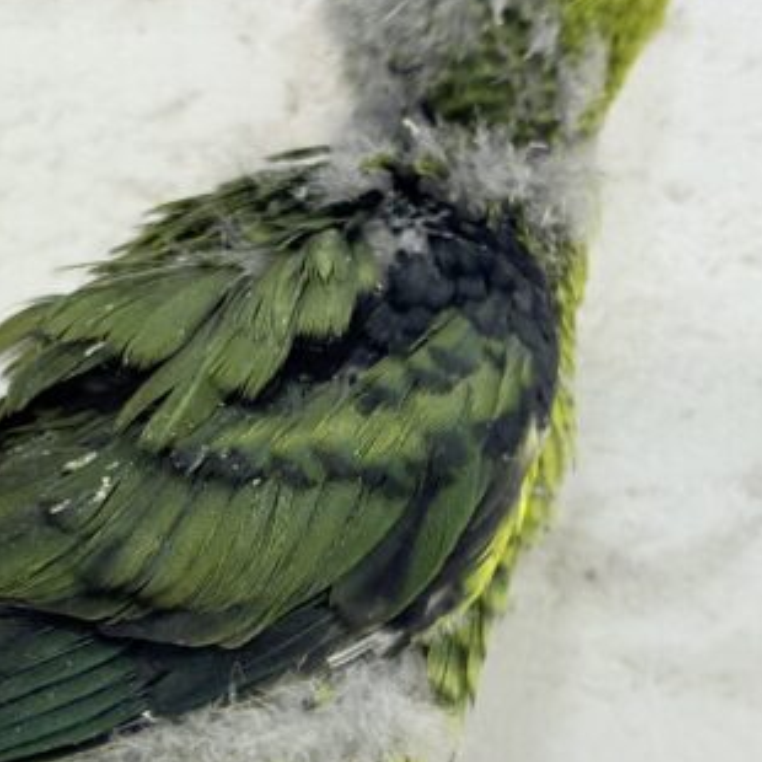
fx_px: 2366
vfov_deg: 18.2
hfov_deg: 18.3
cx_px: 270
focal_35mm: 95
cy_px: 556
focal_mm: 5.96
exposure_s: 1/100
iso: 125
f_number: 1.6
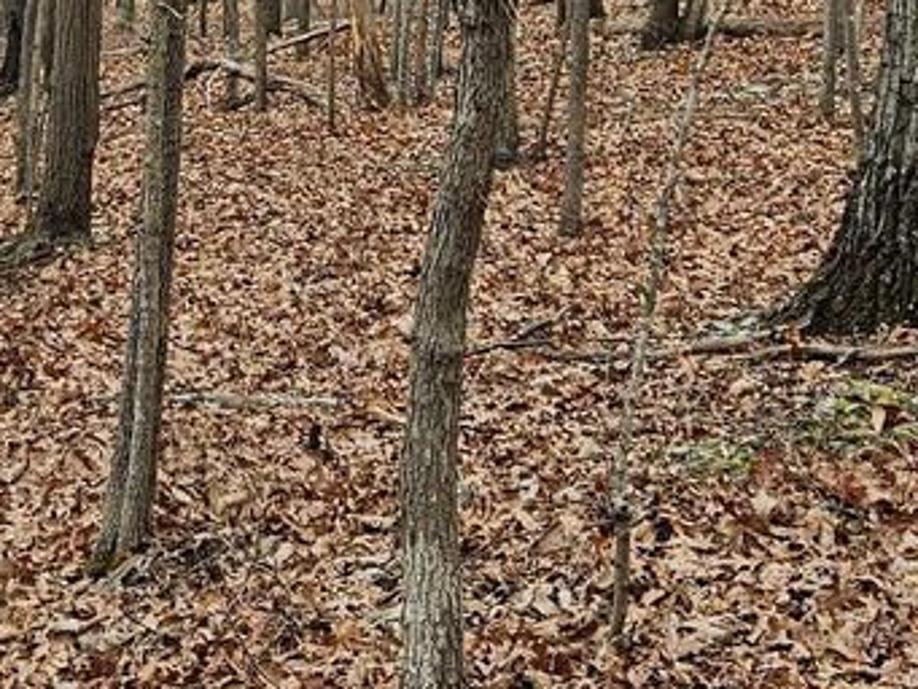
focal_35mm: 97
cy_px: -207
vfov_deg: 14.6
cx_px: -54
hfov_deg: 19.5
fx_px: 2573
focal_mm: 5.4
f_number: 1.8
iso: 50
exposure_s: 1/207
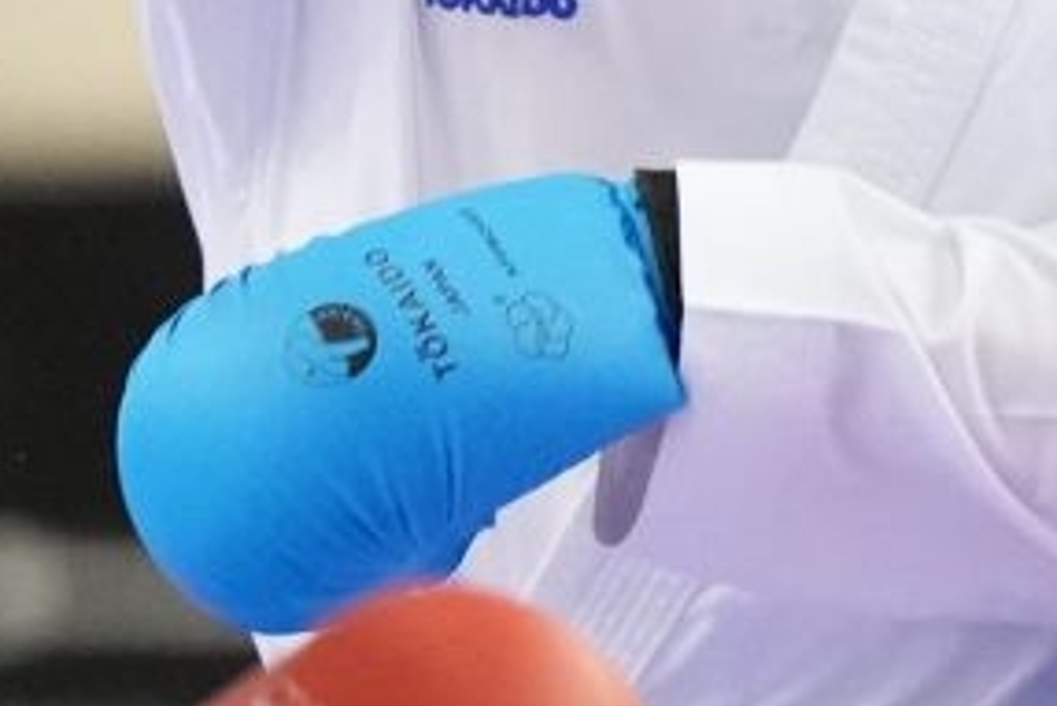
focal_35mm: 1552
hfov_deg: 1.3
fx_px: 45589
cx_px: 344
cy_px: -118
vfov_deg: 0.9
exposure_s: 1/1000
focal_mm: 165
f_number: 2.8
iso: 4000
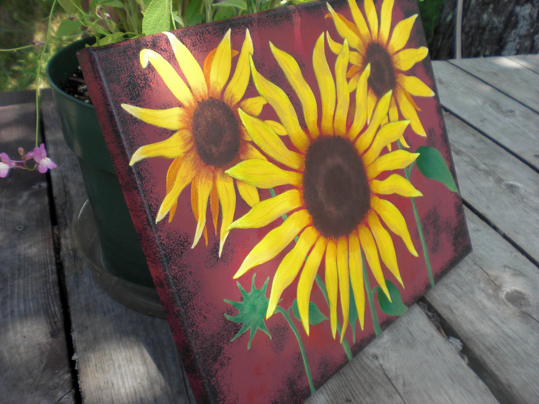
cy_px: 202
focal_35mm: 38
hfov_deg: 49.0
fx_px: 592
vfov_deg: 37.7
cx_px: 270
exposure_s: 1/250
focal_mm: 6.3
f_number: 3.1
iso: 64
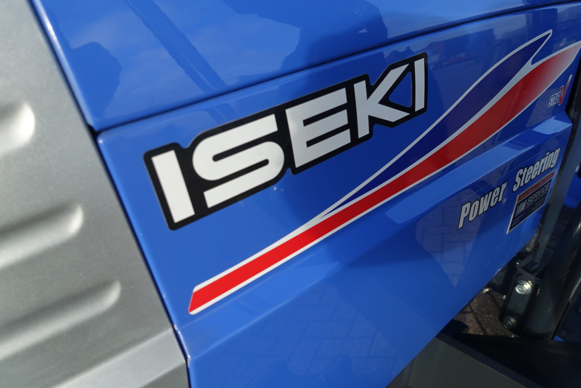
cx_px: 290
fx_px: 387
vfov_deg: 53.1
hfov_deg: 73.7
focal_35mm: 24
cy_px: 194
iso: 125
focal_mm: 8.8
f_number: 4
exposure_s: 1/400
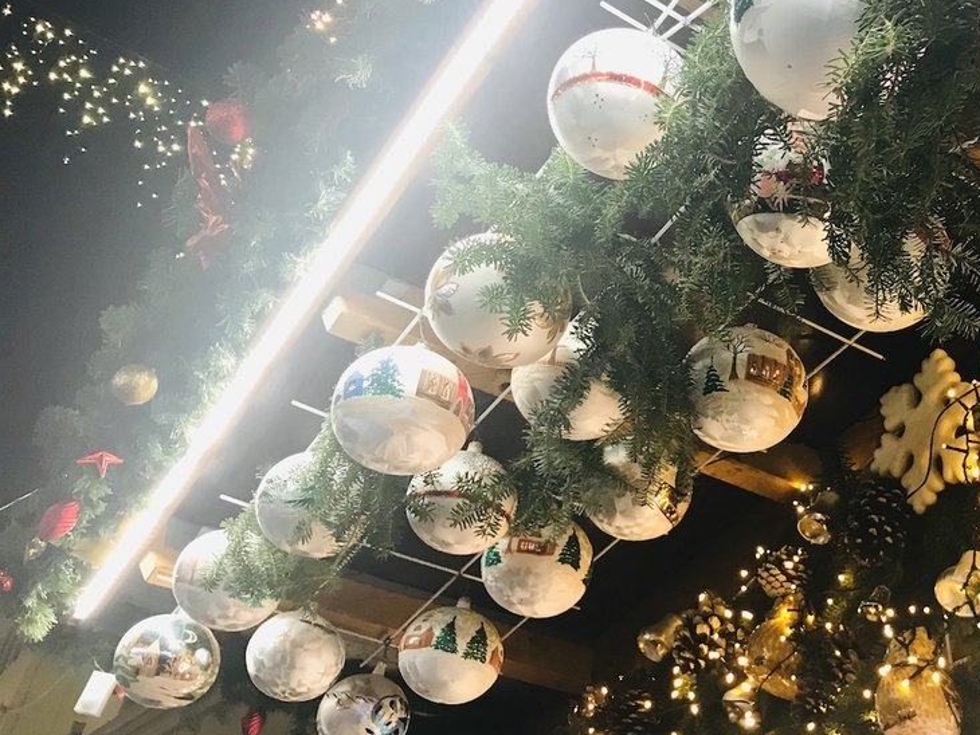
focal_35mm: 46
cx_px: 804
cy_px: 351
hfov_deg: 39.4
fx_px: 1303
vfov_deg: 31.5
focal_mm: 3.99
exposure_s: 1/17
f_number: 1.8
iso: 40
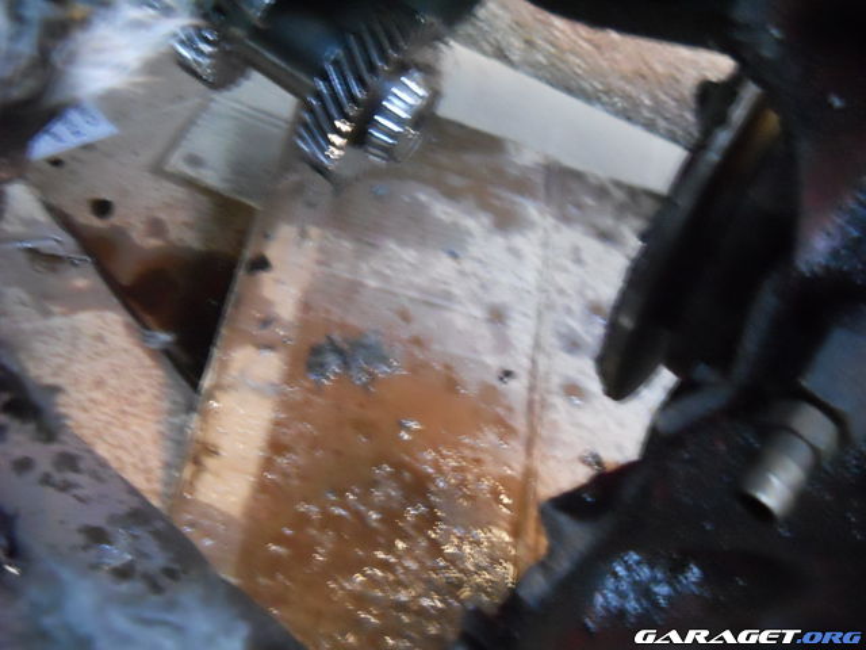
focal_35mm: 48
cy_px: 325
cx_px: 433
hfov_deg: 39.7
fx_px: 1201
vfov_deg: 30.3
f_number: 3.3
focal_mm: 7.88
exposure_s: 1/6
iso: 800
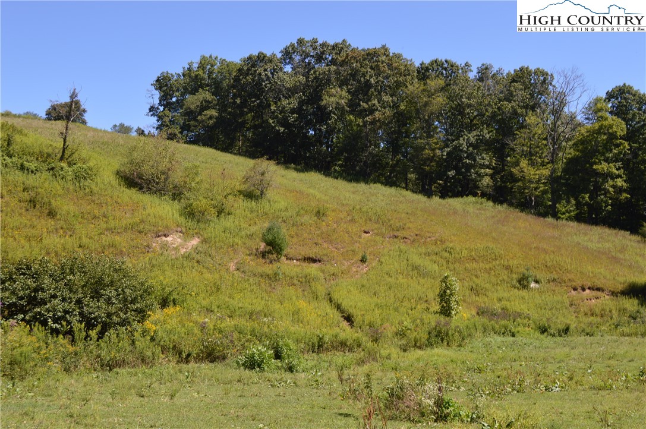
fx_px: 699
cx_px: 323
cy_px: 214
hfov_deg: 49.6
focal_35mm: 39
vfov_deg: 34.1
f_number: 6.3
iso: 100
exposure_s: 1/160
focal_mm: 26
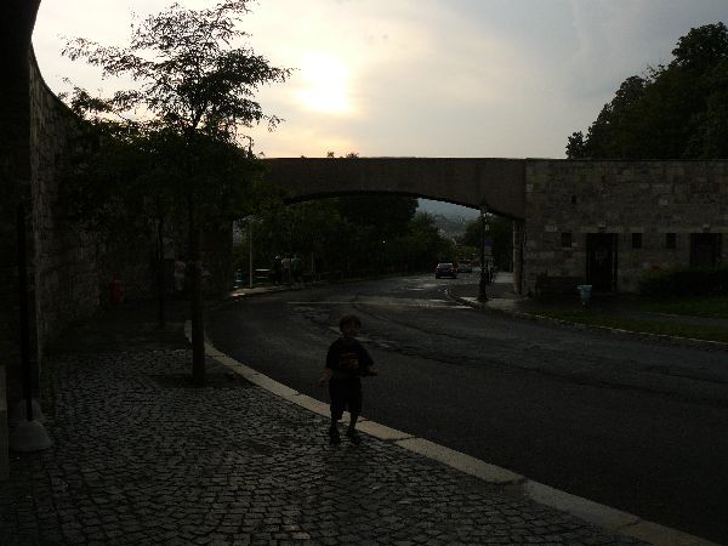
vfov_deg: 39.7
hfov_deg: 51.4
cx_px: 364
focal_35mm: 36
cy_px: 273
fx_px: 757
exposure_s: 1/160
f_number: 4
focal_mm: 6
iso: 100
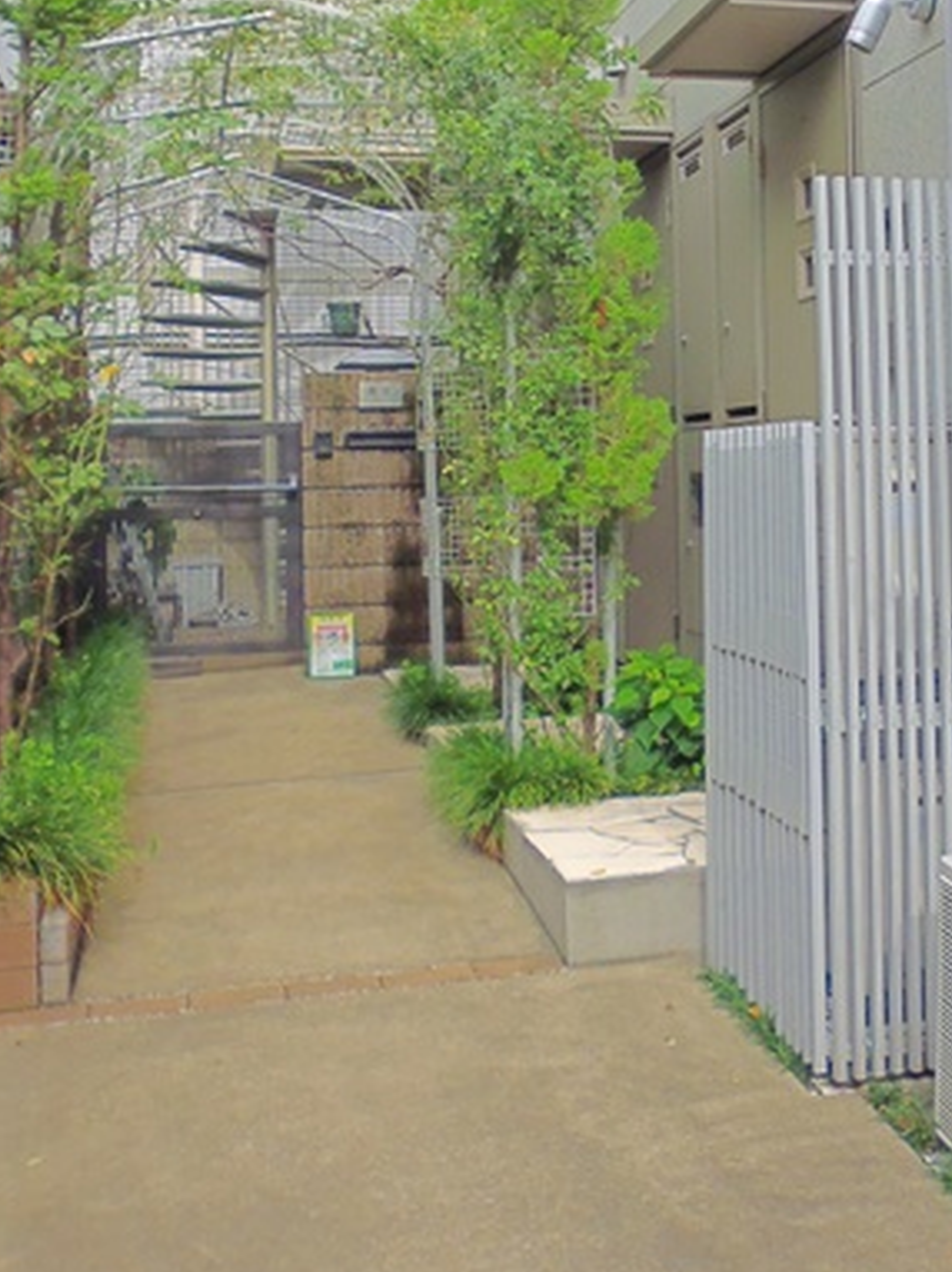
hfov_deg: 32.4
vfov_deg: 42.3
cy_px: 400
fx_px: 1615
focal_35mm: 44
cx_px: 681
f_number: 2.8
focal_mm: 4.3
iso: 400
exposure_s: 1/250
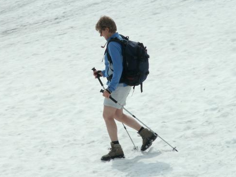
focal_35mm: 228
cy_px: 94
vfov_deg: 6.5
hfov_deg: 8.7
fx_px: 1554
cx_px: 101
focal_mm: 28.68
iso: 50
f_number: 8
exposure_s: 1/320
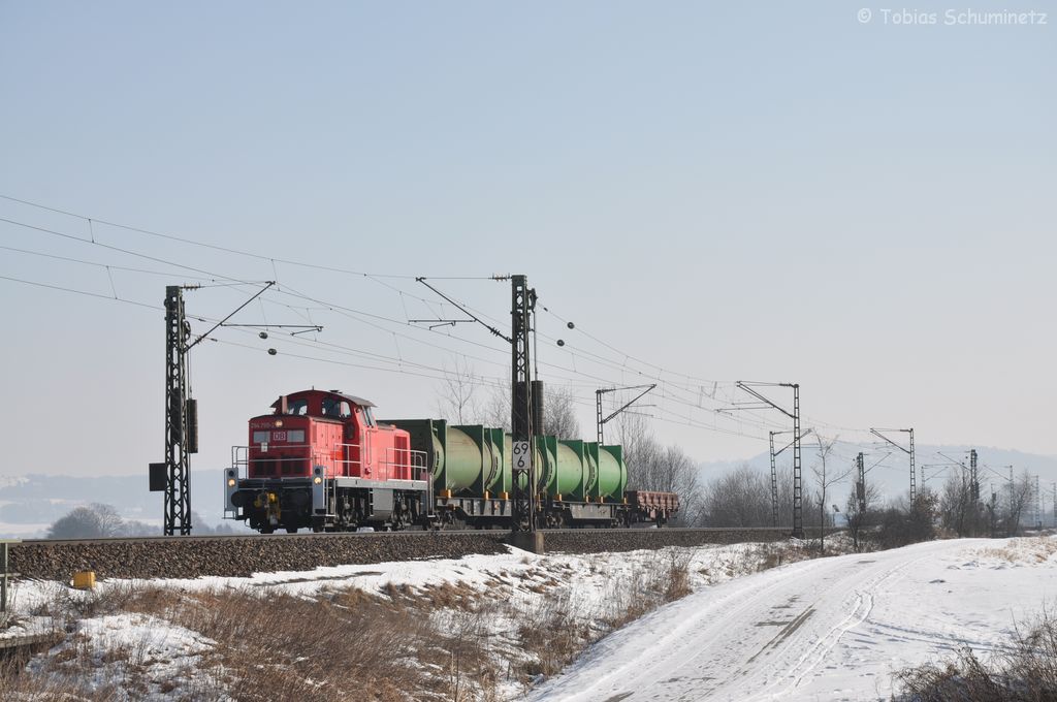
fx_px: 3079
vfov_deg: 13.0
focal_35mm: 105
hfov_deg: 19.5
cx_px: 528
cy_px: 351
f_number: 10
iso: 200
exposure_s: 1/500
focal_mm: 70
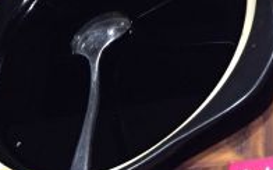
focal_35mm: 110
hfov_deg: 18.0
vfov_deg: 11.9
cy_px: 86
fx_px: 817
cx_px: -57
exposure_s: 1/17
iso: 400
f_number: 2.2
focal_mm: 4.15
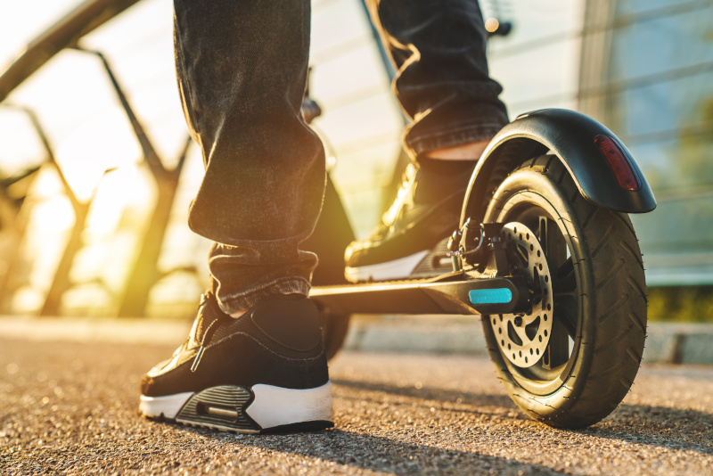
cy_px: 238
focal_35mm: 58
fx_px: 1149
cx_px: 356
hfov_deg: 34.5
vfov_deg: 23.4
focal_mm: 58
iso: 400
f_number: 4
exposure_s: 1/500
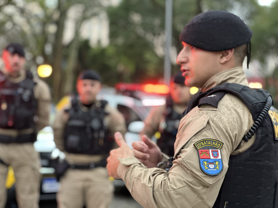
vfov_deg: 18.9
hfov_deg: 25.0
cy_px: 105
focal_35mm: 78
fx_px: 626
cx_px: 137
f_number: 2.8
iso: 200
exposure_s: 1/40
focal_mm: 9
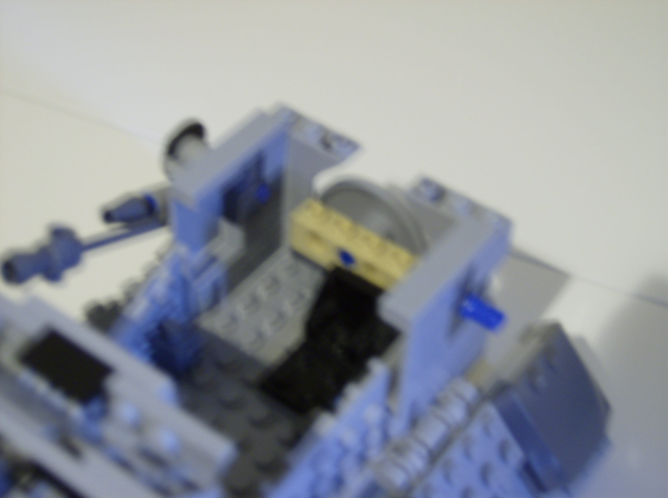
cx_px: 334
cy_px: 249
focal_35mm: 56
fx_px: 1078
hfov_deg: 34.4
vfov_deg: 26.0
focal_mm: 9.3
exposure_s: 1/1.43
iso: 200
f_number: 3.4
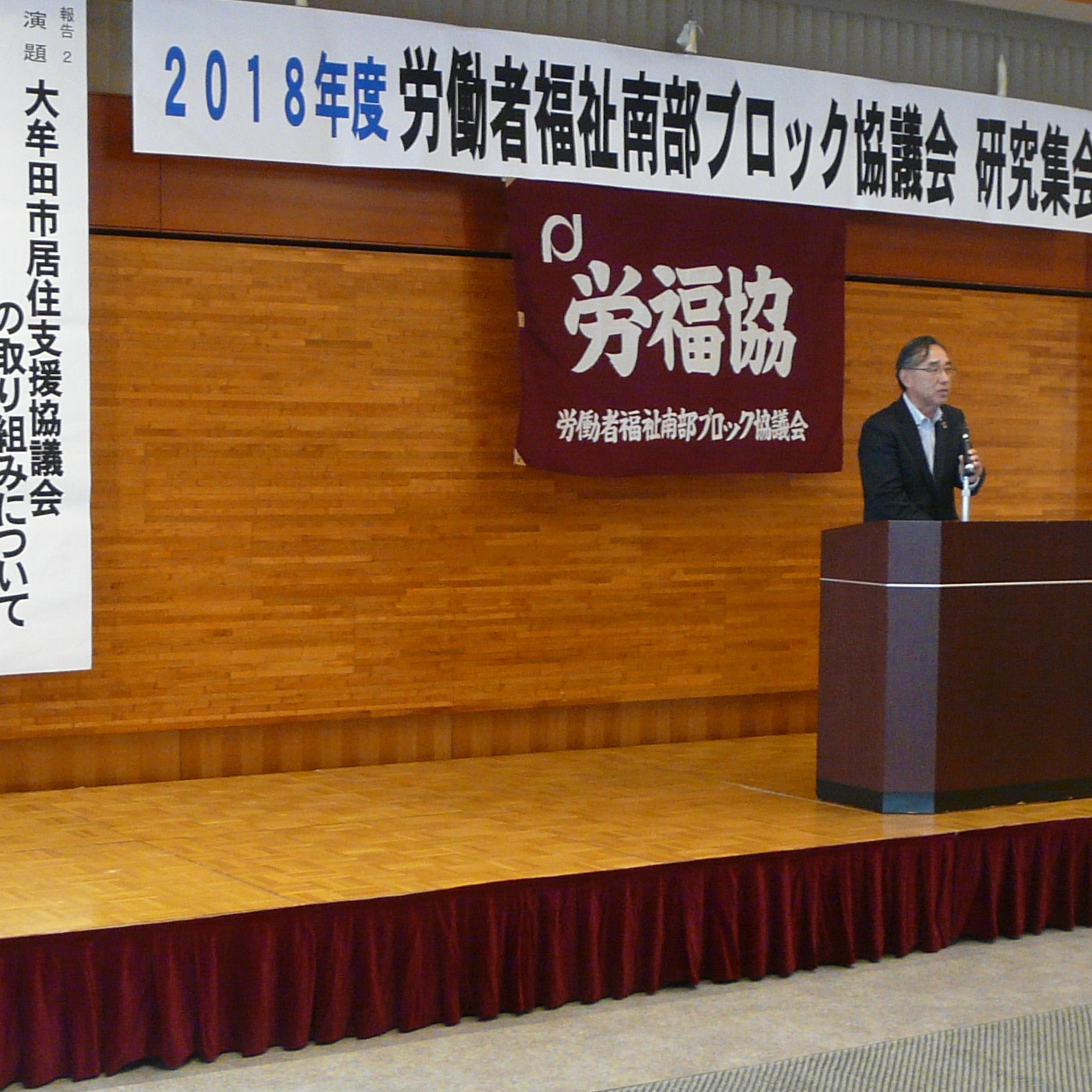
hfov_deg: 27.7
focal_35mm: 62
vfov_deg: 27.7
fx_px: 2213
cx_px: 612
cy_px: 542
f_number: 2.8
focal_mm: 4.9
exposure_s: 1/8
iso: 200
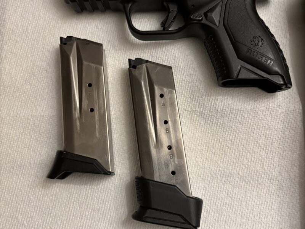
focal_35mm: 26
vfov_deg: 53.1
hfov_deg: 67.3
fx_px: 229
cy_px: 114
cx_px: 152
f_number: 1.6
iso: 250
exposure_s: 1/60
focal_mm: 5.96
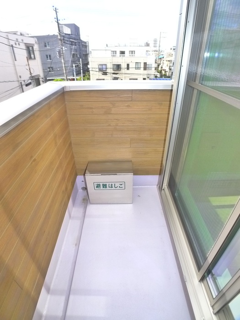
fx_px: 222
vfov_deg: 71.6
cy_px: 160
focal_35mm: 24
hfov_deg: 56.8
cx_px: 120
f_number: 2.8
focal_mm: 5.1
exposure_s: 1/400
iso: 400
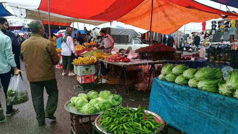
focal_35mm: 29
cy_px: 71
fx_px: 183
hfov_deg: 66.1
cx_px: 118
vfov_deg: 40.2
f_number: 2.2
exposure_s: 1/124
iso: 50
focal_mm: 3.83
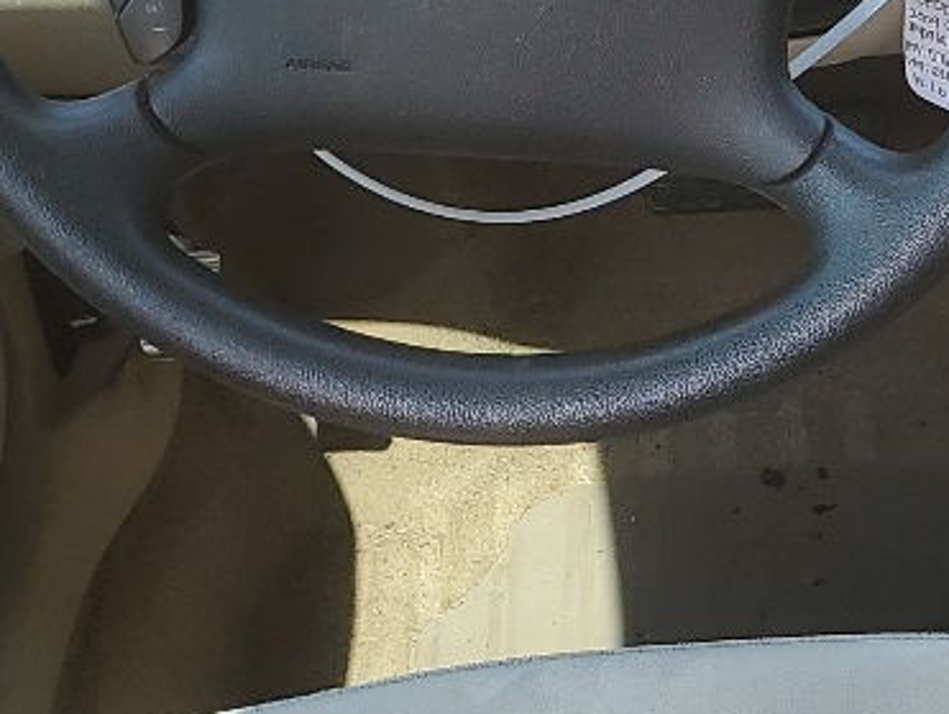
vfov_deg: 13.1
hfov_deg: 16.5
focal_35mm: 112
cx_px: 1269
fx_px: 3073
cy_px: 627
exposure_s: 1/244
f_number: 1.5
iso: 50
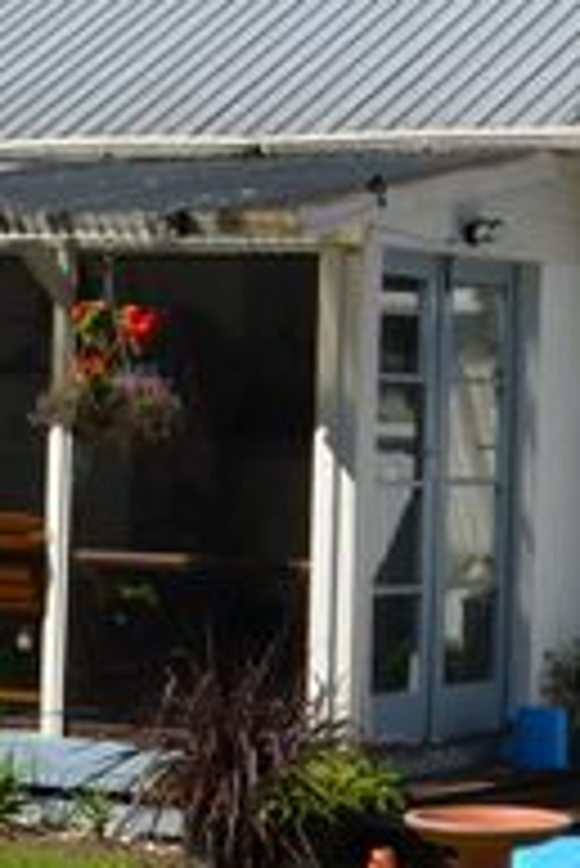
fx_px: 3449
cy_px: 193
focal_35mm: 143
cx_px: 567
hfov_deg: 9.6
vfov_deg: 14.3
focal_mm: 24
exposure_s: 1/320
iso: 100
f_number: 9
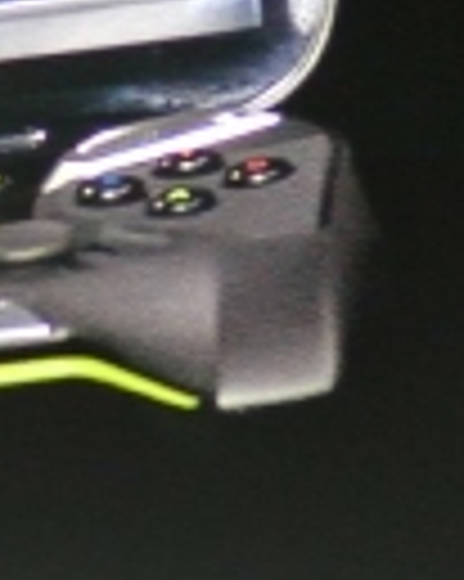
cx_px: -342
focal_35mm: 215
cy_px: 171
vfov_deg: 9.0
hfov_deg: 7.0
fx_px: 3695
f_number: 2
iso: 800
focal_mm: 18.5
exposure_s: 1/250
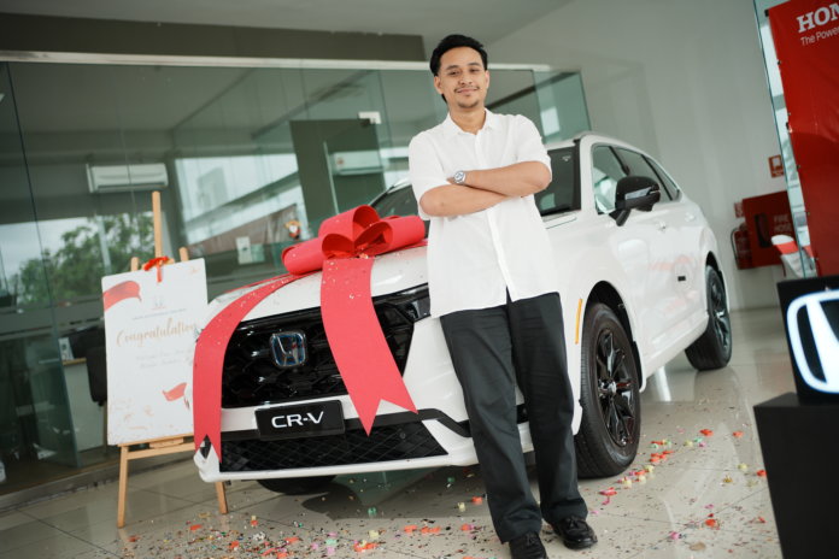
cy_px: 280
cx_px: 420
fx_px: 816
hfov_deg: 54.4
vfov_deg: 37.9
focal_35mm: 35
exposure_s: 1/250
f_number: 1.8
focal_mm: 35
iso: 50
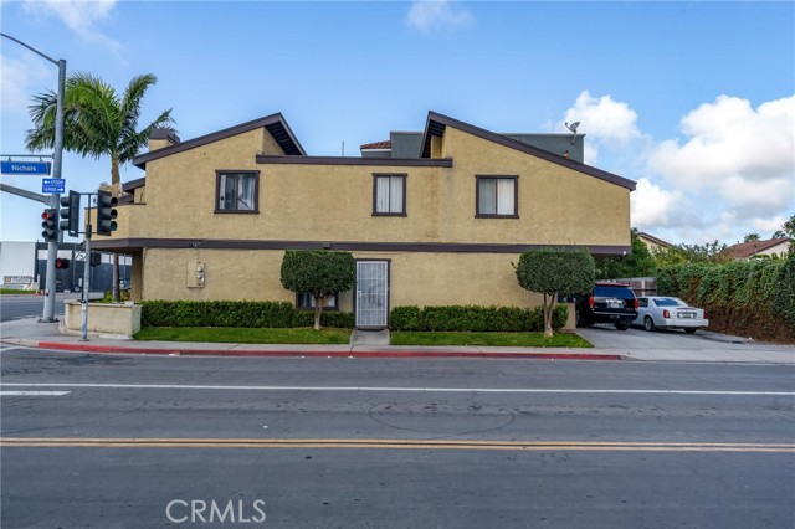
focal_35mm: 24
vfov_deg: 53.1
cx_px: 398
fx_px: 530
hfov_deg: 73.8
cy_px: 264
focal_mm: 24
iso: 400
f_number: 11
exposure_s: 1/4000
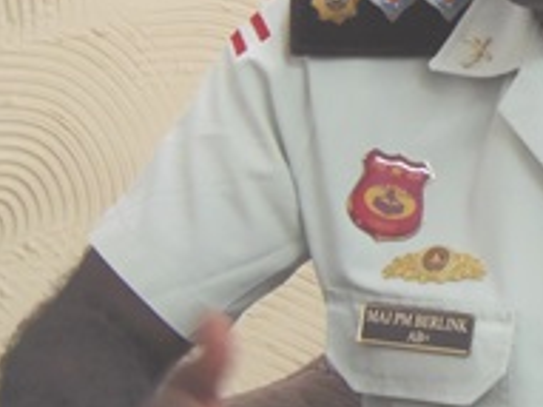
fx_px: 4060
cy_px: 58
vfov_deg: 5.7
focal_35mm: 259
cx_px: 591
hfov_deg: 7.6
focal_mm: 18.4
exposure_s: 1/15
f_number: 4.4
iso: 200
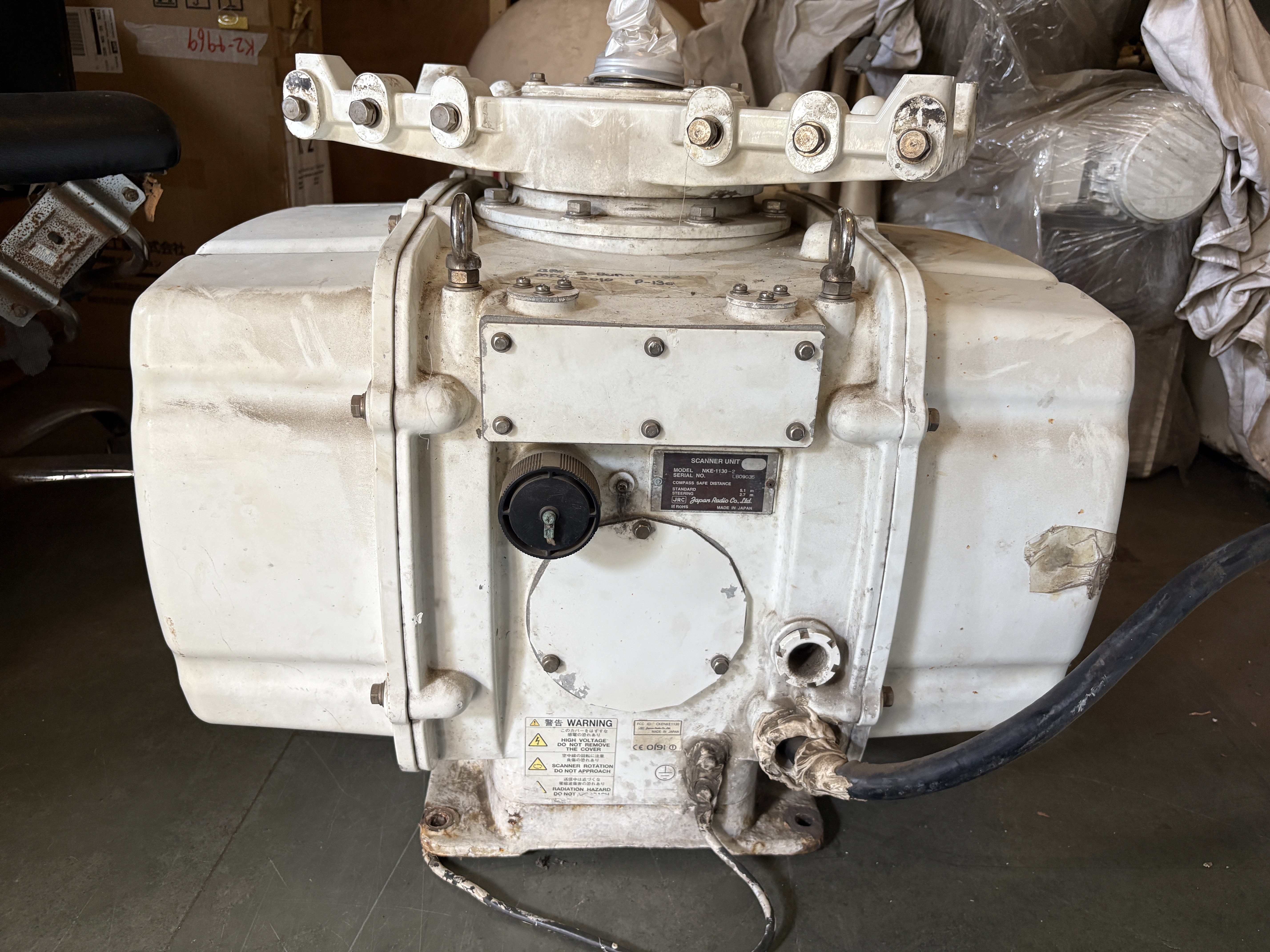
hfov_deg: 67.3
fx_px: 954
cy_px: 476
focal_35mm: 26
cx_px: 635
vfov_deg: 53.1
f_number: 1.6
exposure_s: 1/50
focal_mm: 5.96
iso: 160
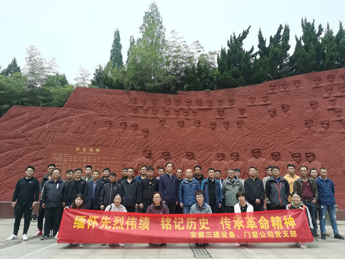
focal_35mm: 27
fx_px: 269
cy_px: 130
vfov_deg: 51.3
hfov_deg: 65.3
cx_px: 172
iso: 50
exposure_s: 1/1678
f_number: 1.6
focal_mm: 5.56
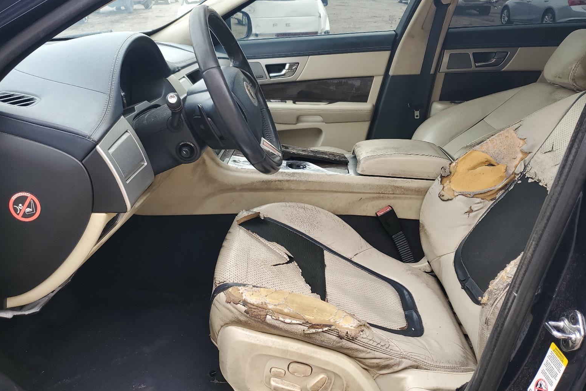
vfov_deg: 46.3
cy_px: 176
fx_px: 456
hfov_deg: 65.5
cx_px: 284
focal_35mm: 28
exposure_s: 1/222
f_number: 1.5
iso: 50
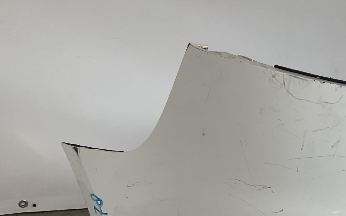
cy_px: 217
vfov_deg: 20.9
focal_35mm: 60
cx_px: 329
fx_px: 566
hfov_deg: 31.9
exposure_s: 1/255
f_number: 1.8
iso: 16
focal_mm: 3
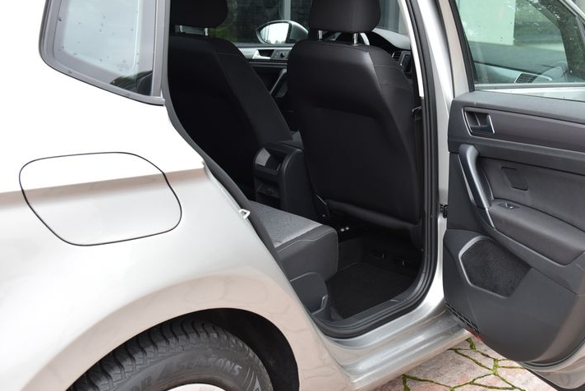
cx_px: 383
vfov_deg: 29.1
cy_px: 134
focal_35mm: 46
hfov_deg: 42.2
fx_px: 748
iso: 500
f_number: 5.6
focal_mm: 32
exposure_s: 1/125
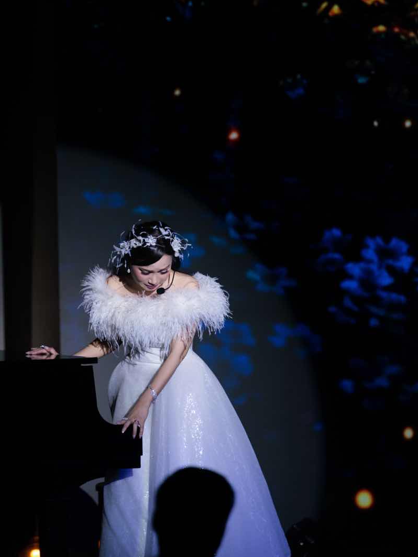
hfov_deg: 6.9
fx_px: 3492
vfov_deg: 9.1
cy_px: 246
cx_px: 209
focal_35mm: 217
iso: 200
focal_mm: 200
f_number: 2.8
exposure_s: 1/250
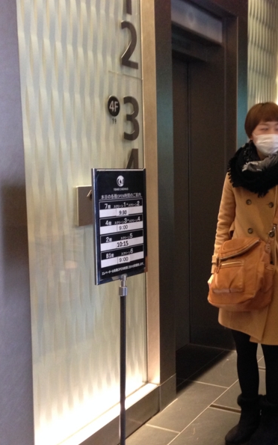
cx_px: 217
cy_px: 224
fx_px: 570
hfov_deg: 27.0
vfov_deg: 42.6
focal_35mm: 47
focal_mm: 4.12
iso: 250
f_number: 2.4
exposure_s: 1/20
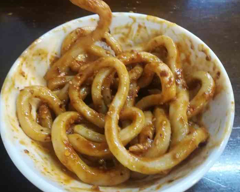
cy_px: 62
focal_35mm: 34
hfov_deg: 52.8
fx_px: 242
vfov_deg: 42.7
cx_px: 120
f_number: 2.2
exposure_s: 1/20
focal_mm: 3.83
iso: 500
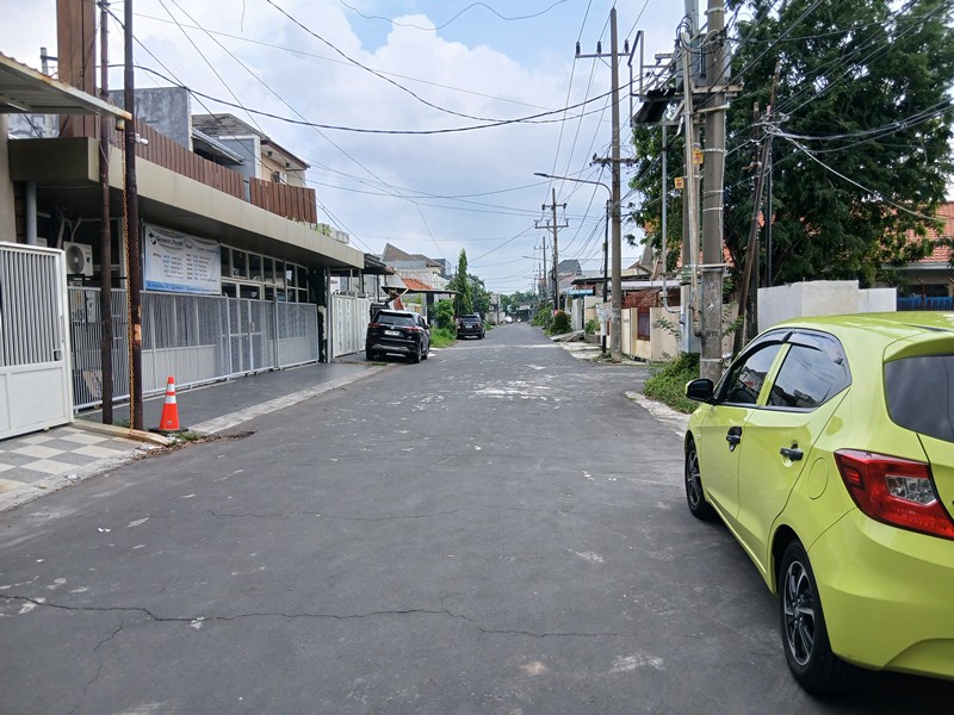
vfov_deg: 53.1
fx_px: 717
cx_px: 477
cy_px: 358
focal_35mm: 26
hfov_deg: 67.3
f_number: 1.8
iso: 20
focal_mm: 3.98
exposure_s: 1/121
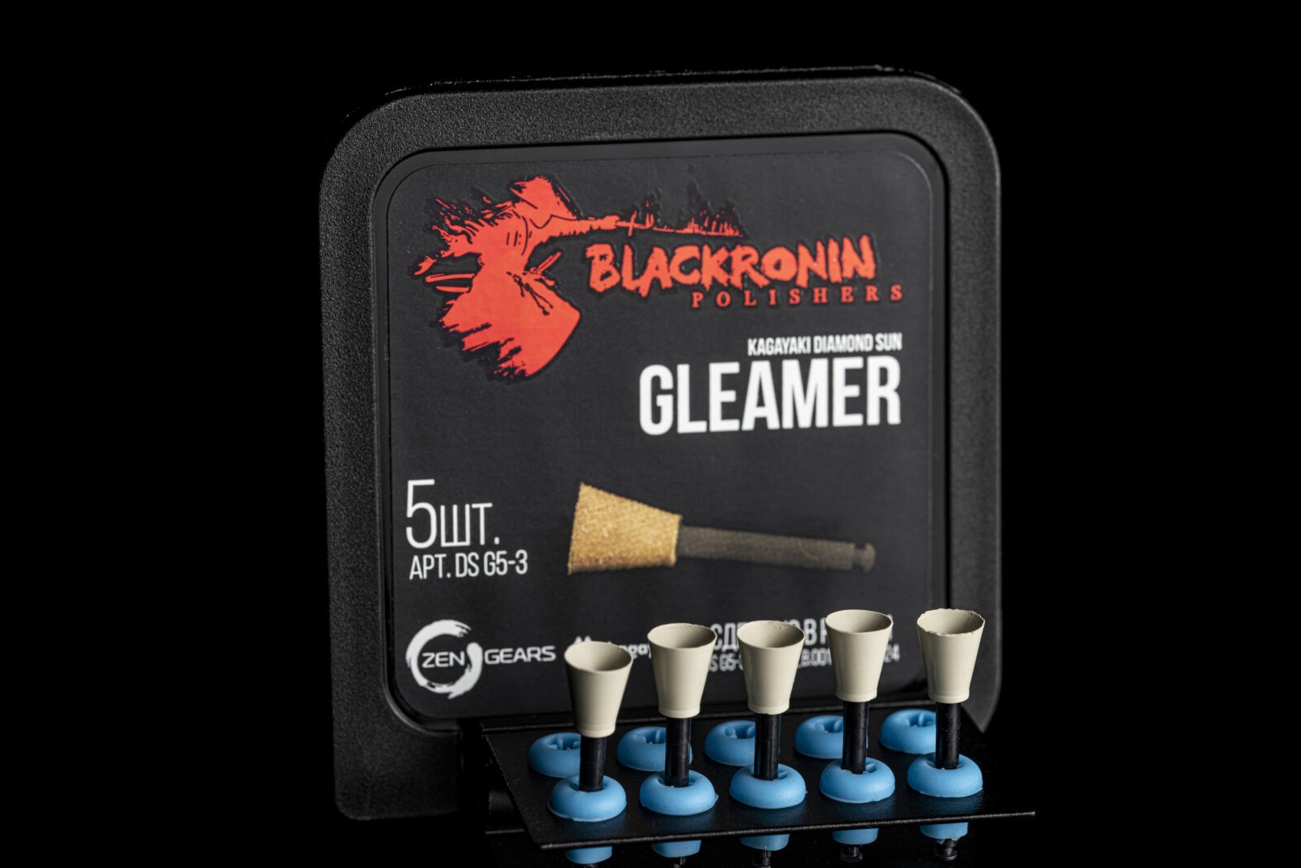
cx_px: 650
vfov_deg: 13.0
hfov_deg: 19.5
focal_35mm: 105
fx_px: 3795
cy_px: 434
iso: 100
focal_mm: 105
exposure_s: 1/160
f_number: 9
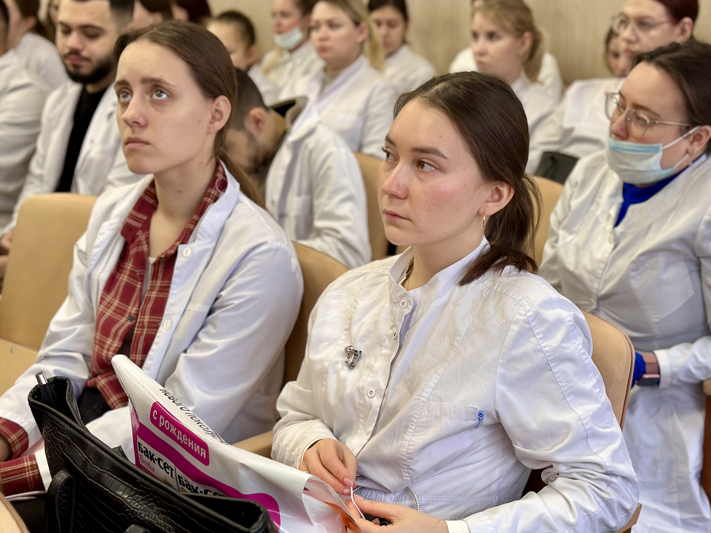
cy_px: 282
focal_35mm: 59
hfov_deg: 32.7
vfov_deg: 24.8
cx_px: 385
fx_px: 1212
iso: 100
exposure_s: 1/60
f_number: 1.78
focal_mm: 6.86
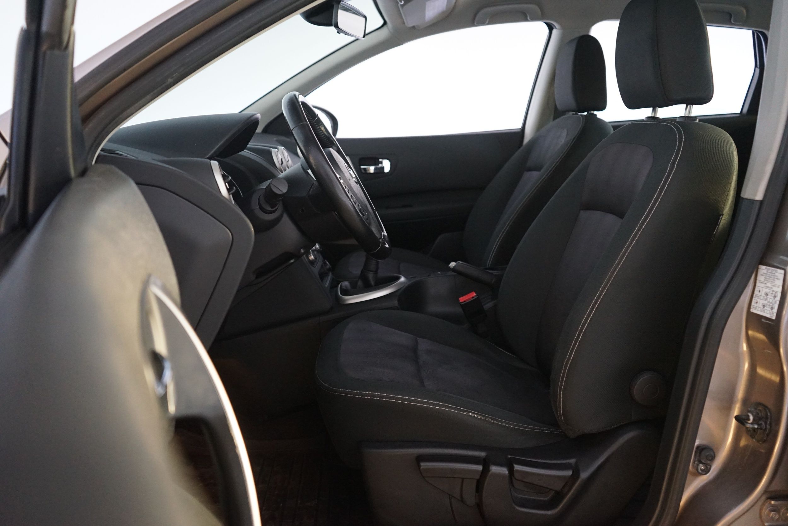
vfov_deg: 46.4
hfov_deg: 65.5
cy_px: 263
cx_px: 394
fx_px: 613
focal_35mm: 28
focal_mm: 28
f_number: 3.5
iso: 4000
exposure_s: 1/20
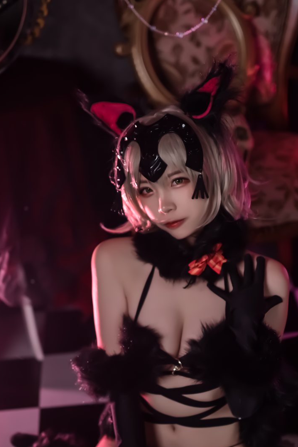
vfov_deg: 23.8
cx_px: 161
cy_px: 305
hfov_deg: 16.1
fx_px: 1055
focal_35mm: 85
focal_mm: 50
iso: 100
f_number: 1.4
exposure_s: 1/1000
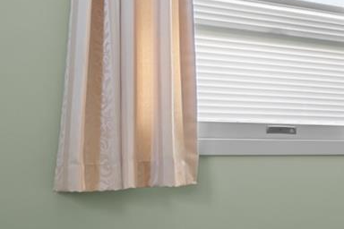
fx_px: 612
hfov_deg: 17.8
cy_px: 147
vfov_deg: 21.2
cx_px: 731
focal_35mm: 64
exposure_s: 1/1.25
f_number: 8
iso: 250
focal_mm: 12
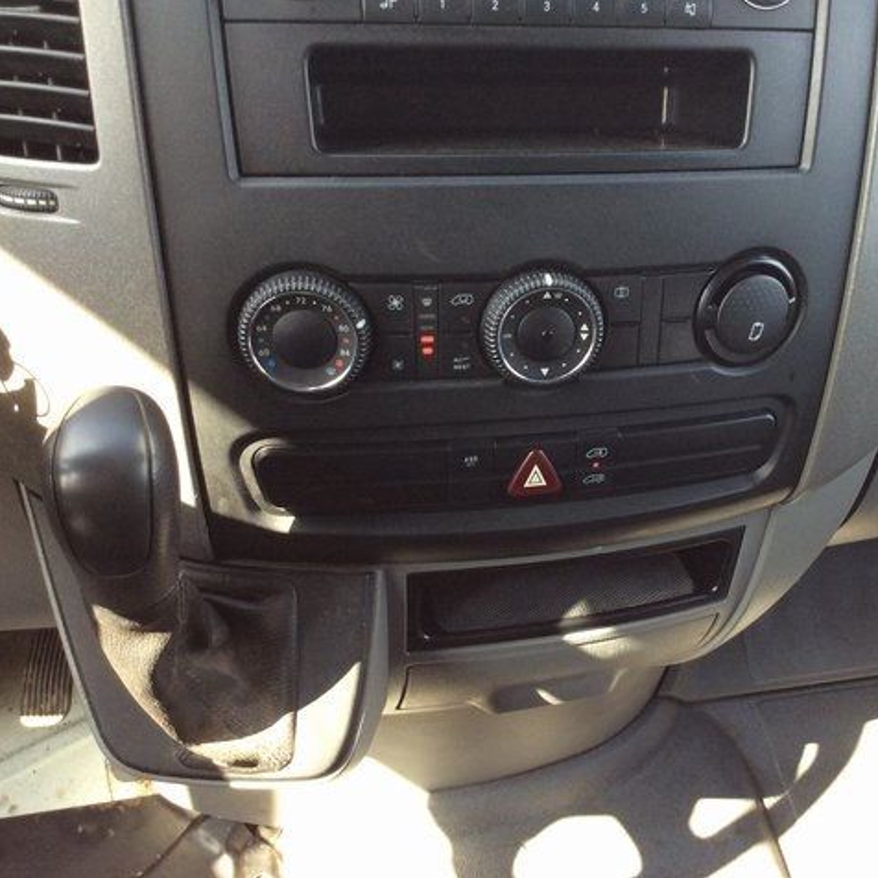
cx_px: 557
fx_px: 1090
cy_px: 439
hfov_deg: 43.5
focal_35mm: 38
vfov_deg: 43.9
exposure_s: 1/60
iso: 50
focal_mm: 3.3
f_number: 2.4
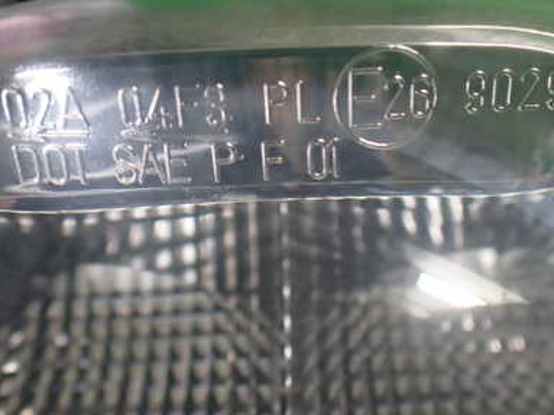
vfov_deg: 30.7
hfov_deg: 40.4
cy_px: 159
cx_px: 317
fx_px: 752
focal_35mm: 47
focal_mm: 5.4
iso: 640
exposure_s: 1/125
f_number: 2.3
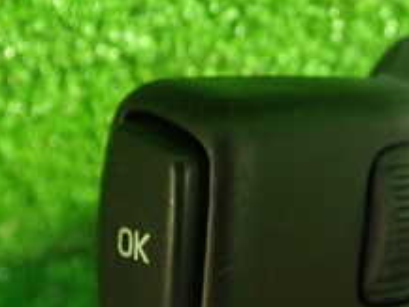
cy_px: 164
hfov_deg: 22.9
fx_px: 981
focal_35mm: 83
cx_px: 377
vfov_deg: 17.8
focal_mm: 5.4
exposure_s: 1/30
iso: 640
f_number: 2.3
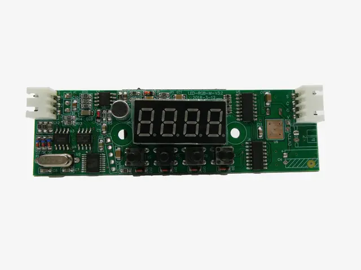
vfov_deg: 56.8
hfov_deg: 71.6
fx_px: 250
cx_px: 180
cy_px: 135
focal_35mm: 24
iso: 80
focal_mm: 4.3
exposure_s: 1/60
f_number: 3.3
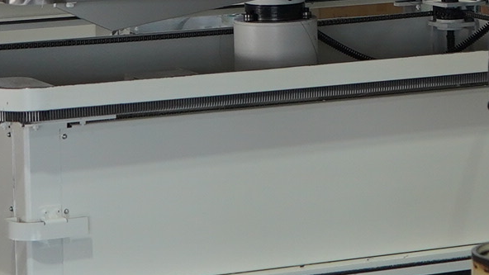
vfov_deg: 5.9
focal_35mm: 202
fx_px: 2619
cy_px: -165
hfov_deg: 10.6
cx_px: 420
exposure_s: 1/160
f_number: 4
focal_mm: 38
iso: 800
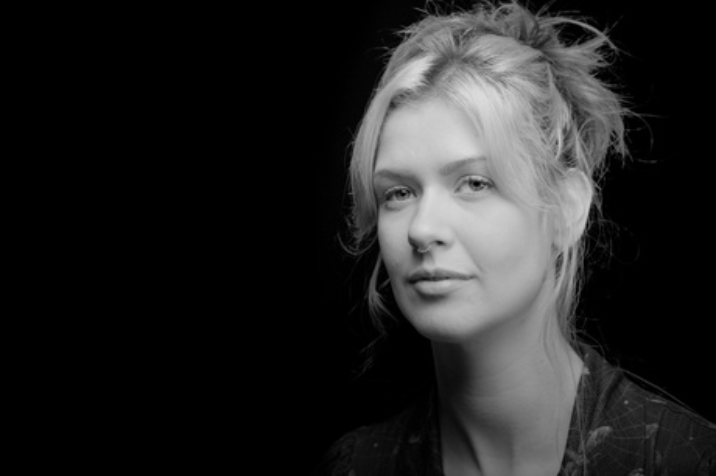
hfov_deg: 33.4
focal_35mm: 60
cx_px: 358
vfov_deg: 22.6
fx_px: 1192
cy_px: 238
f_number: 6.3
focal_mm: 60
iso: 50
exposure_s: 1/200
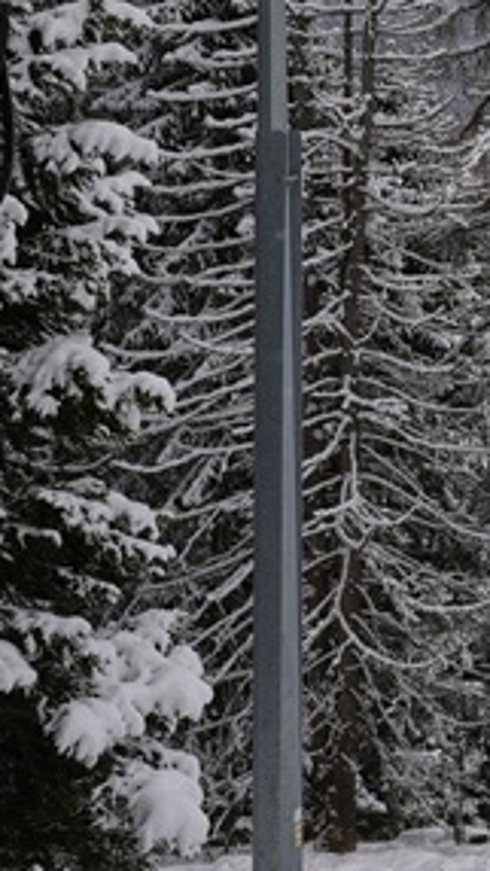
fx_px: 2701
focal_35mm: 117
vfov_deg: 17.9
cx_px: 1321
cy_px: 26
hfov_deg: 9.0
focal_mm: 25
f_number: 7.1
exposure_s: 1/320
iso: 80
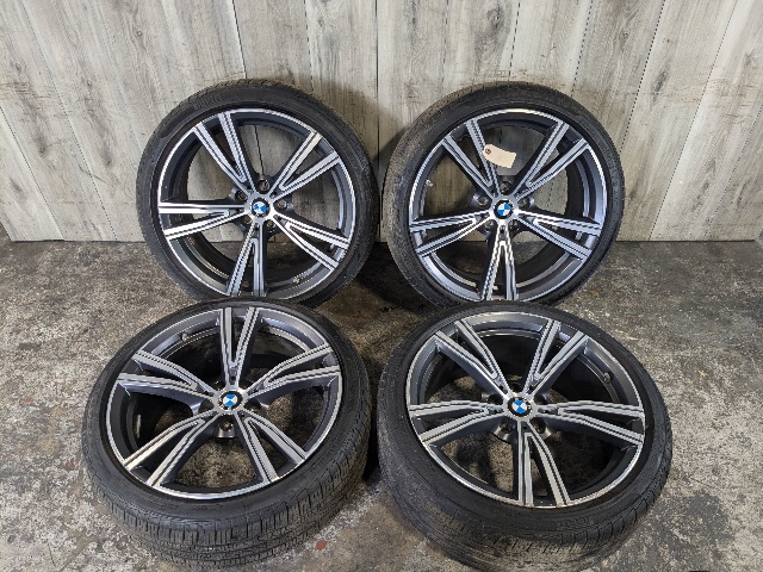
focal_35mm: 27
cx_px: 382
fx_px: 595
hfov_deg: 65.3
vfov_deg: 51.4
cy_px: 286
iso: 61
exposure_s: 1/60
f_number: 1.73
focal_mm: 4.38
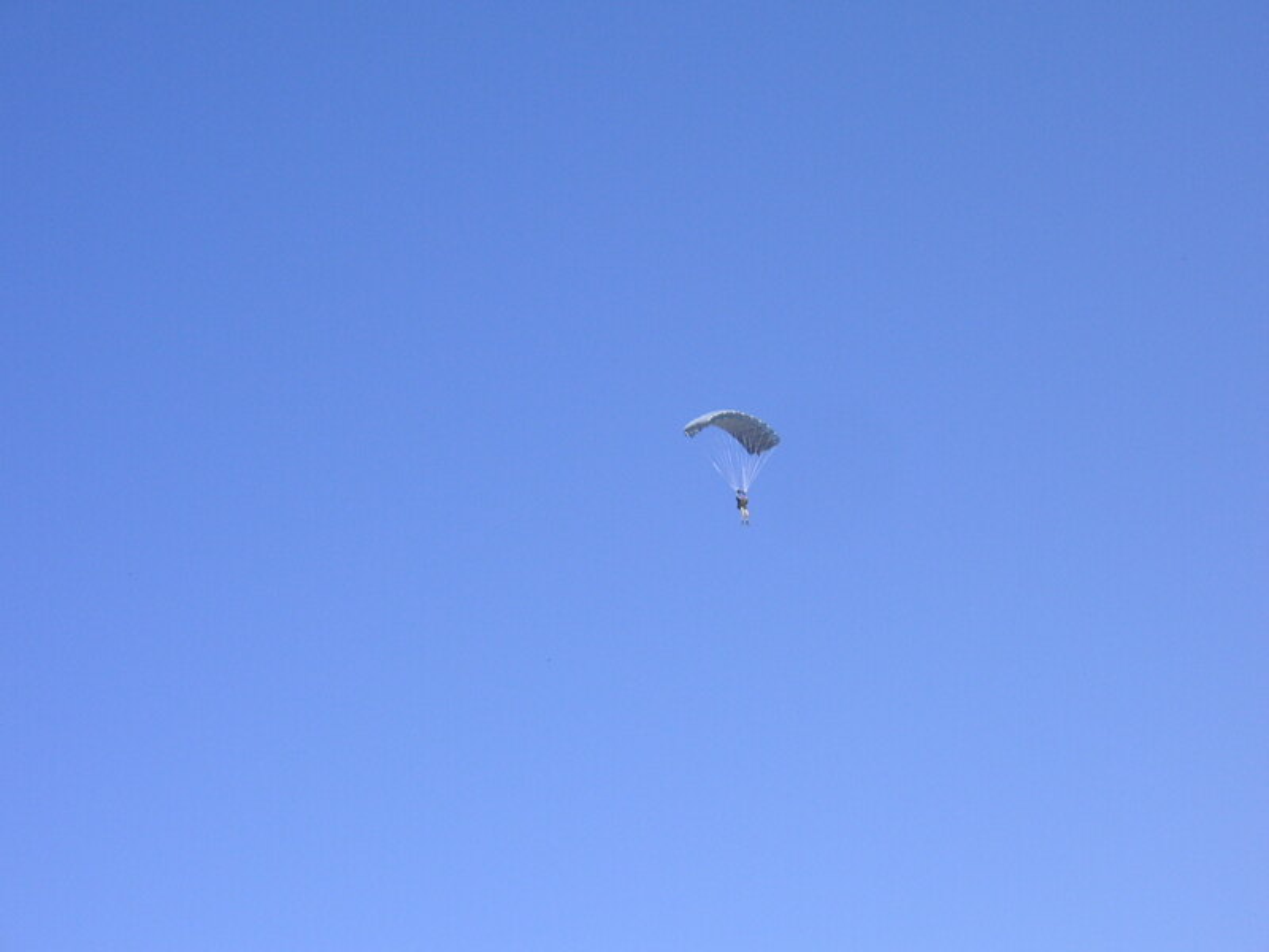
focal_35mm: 100
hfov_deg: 19.6
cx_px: 634
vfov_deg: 14.8
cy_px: 476
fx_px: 3666
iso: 50
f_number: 5
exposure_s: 1/350
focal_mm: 16.6
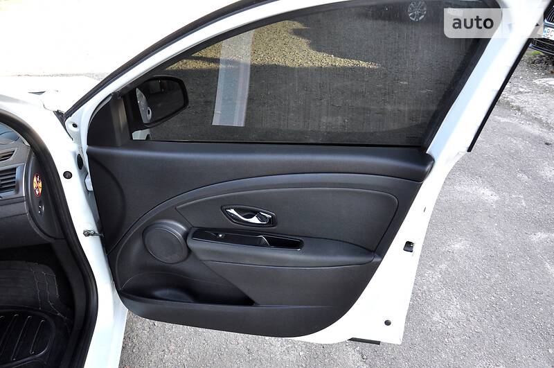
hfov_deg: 67.5
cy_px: 184
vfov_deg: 47.8
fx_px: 415
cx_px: 277
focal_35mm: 27
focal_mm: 18
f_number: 5.6
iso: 500
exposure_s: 1/125
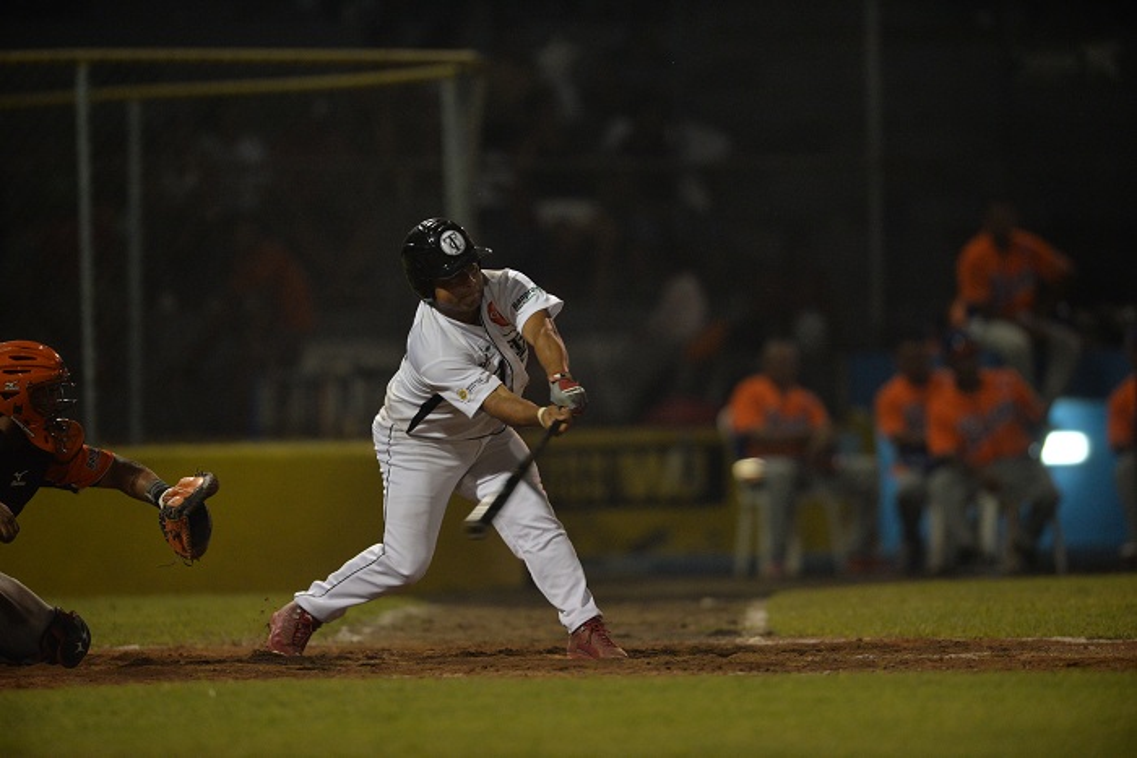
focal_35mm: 400
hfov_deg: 5.2
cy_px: 379
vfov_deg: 3.4
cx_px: 568
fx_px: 12635
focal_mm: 400
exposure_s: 1/800
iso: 2000
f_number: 3.2
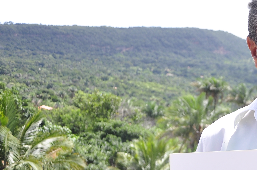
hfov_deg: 21.0
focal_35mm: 90
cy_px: 183
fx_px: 645
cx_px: 310
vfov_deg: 14.7
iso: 200
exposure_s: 1/500
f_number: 4
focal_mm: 21
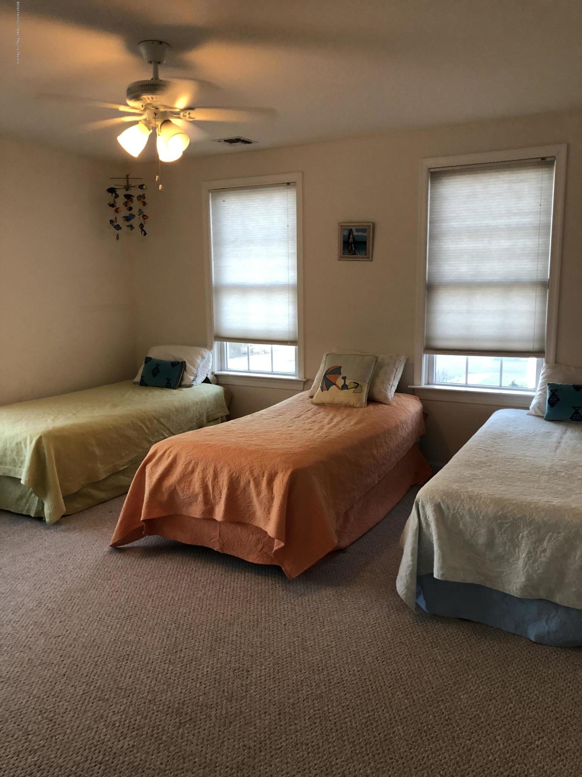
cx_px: 291
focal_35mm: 28
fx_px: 628
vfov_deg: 63.4
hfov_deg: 49.7
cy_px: 388
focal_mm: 3.99
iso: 50
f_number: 1.8
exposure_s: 1/15
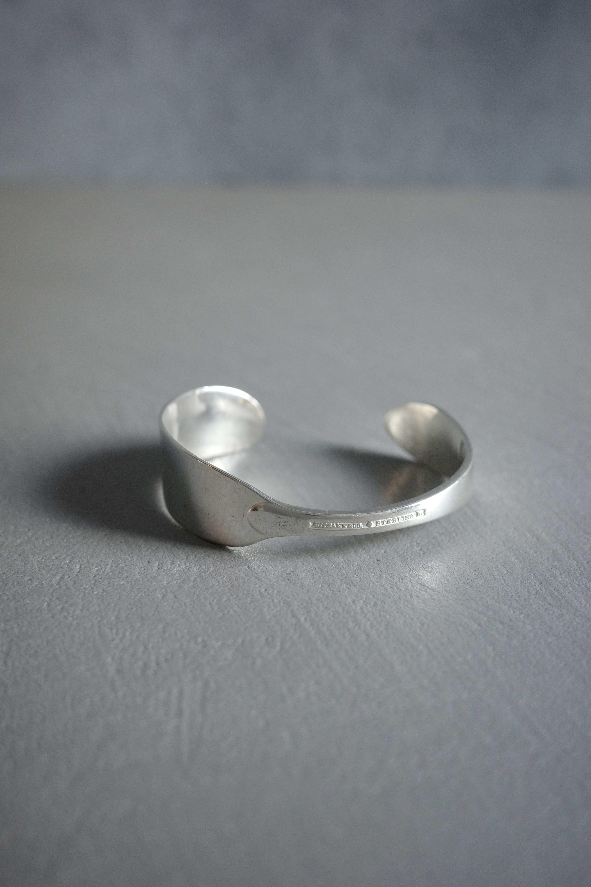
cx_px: 301
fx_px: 1010
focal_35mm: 41
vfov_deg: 47.4
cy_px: 448
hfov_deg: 32.6
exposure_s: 1/200
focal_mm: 26
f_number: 3.5
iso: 800
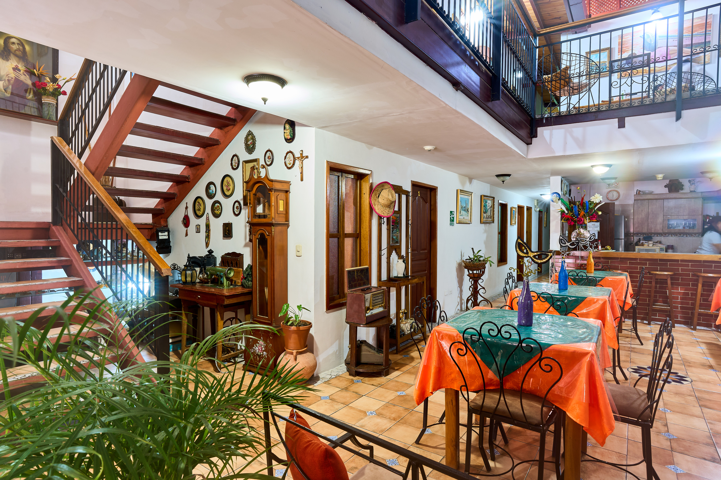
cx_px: 360
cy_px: 240
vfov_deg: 61.9
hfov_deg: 84.0
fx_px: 401
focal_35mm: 20
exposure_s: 8
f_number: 11
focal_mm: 20
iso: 100
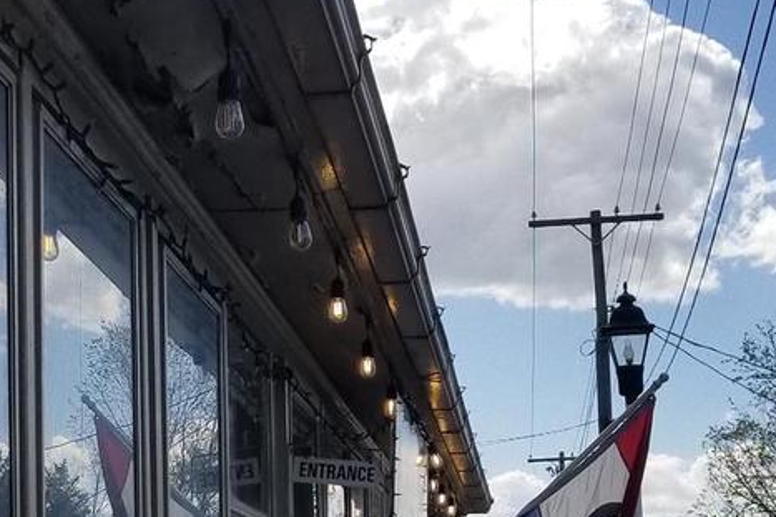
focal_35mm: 89
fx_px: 1918
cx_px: 229
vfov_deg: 15.0
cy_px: 565
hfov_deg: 22.7
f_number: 1.7
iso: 50
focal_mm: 4.25
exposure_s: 1/4720
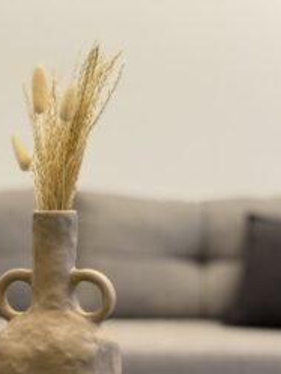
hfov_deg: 19.0
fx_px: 833
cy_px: 293
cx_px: 66
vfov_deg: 25.0
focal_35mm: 77
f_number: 1.78
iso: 80
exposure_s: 1/50
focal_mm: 6.76
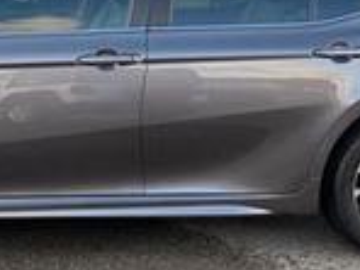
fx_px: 853
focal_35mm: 82
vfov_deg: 17.9
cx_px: 61
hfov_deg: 23.4
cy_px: 92
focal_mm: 6.76
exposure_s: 1/528
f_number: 1.78
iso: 80
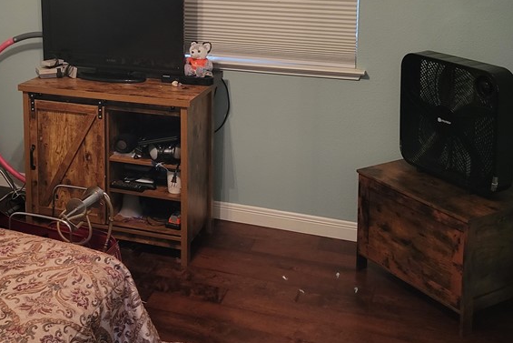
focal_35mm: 49
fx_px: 698
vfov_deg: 26.4
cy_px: 19
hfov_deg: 39.8
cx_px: 165
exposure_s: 1/40
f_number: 1.8
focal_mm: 5.4
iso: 320
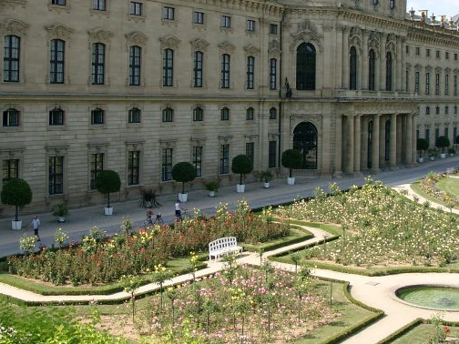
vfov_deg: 26.6
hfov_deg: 35.5
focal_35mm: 54
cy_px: 80
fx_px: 716
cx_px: 224
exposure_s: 1/414
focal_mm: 7.13
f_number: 4
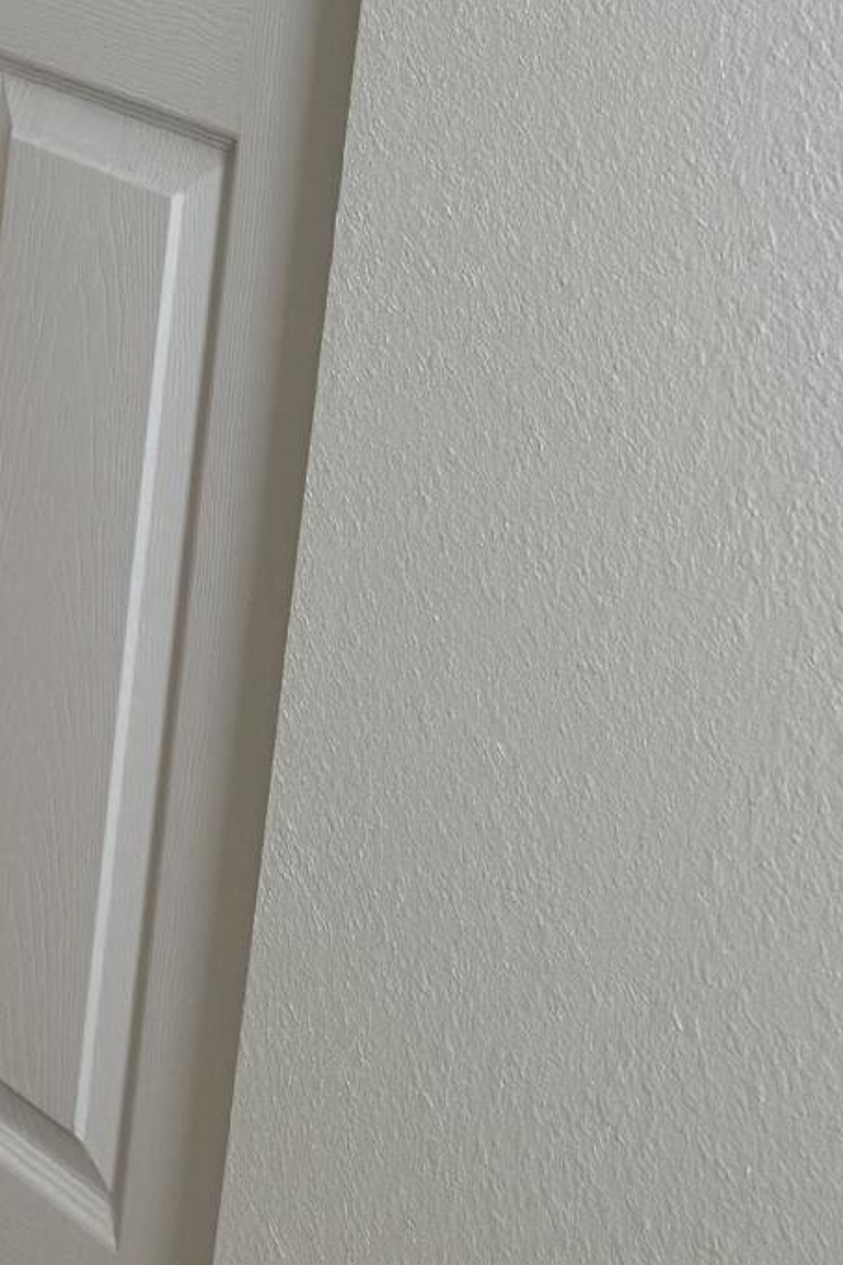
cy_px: -232
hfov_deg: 10.7
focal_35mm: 110
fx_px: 3863
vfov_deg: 17.7
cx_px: -1181
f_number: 1.78
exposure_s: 1/120
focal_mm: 6.76
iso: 160
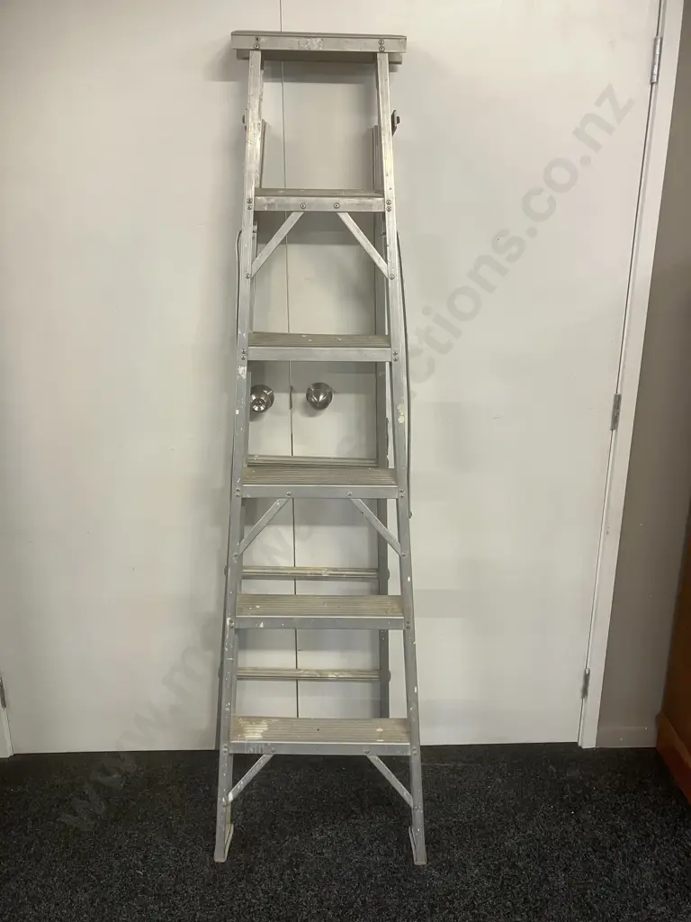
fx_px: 745
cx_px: 346
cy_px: 461
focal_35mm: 28
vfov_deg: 63.4
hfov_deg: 49.7
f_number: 1.8
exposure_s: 1/50
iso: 100
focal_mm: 3.99
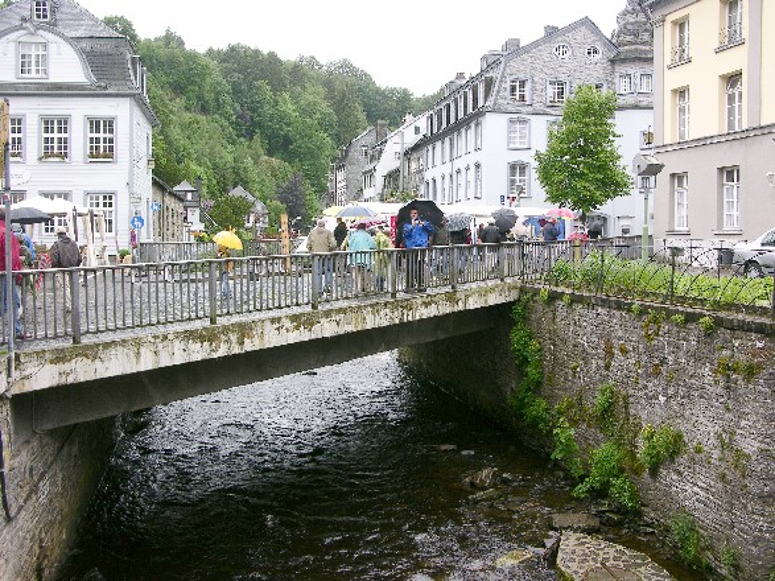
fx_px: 783
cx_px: 388
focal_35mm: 35
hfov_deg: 52.6
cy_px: 290
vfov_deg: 40.7
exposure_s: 1/59.3
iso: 50
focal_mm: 8.9
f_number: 5
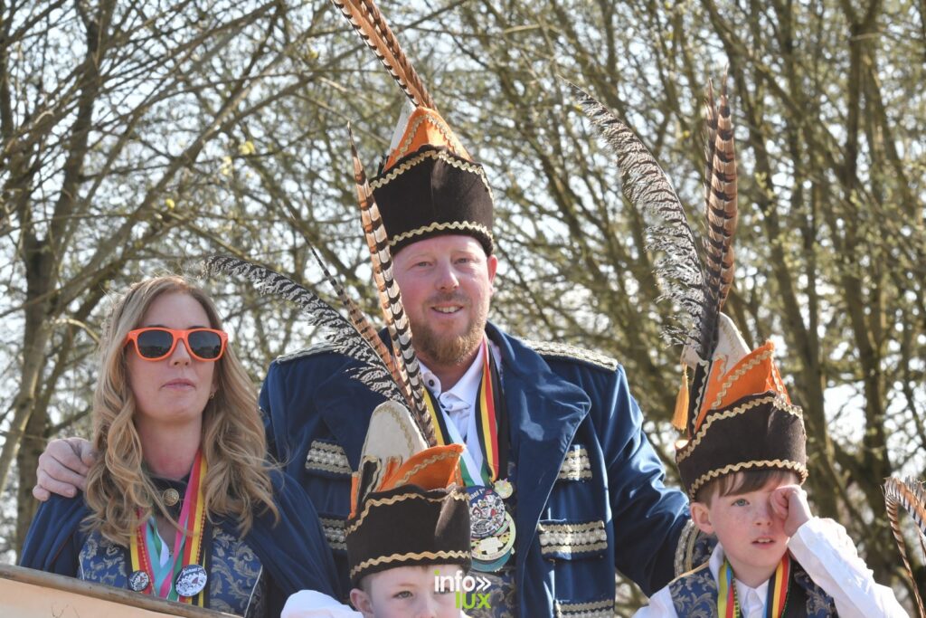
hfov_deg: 13.4
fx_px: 3936
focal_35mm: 153
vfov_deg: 9.0
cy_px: 309
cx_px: 463
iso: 800
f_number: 11
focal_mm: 102
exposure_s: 1/400
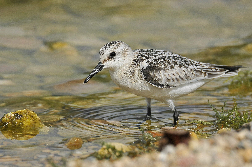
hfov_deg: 2.3
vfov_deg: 1.5
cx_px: 126
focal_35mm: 900
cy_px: 84
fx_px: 6292
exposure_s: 1/1000
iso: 200
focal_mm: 600
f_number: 7.1
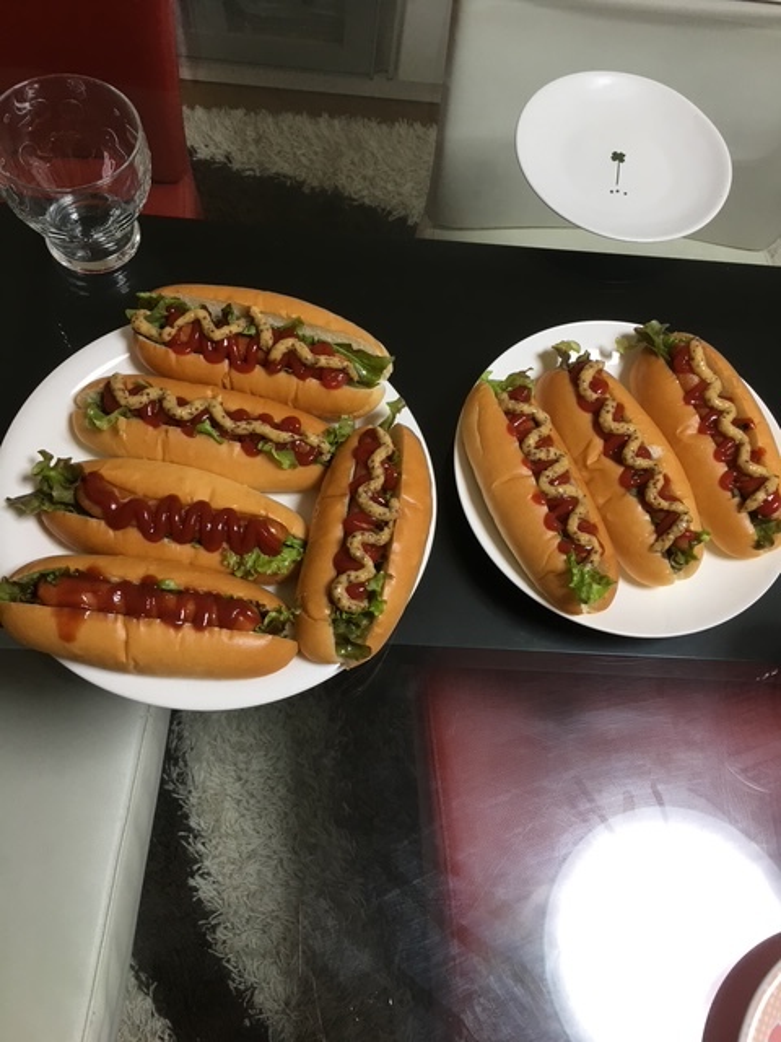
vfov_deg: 61.7
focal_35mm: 29
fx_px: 872
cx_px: 390
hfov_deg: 48.2
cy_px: 521
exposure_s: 1/15
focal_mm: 4.15
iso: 25
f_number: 2.2
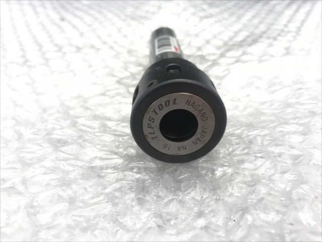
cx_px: 161
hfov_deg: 63.4
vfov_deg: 49.7
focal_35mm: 28
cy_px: 121
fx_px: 260
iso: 40
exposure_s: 1/24
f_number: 1.8
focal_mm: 3.99
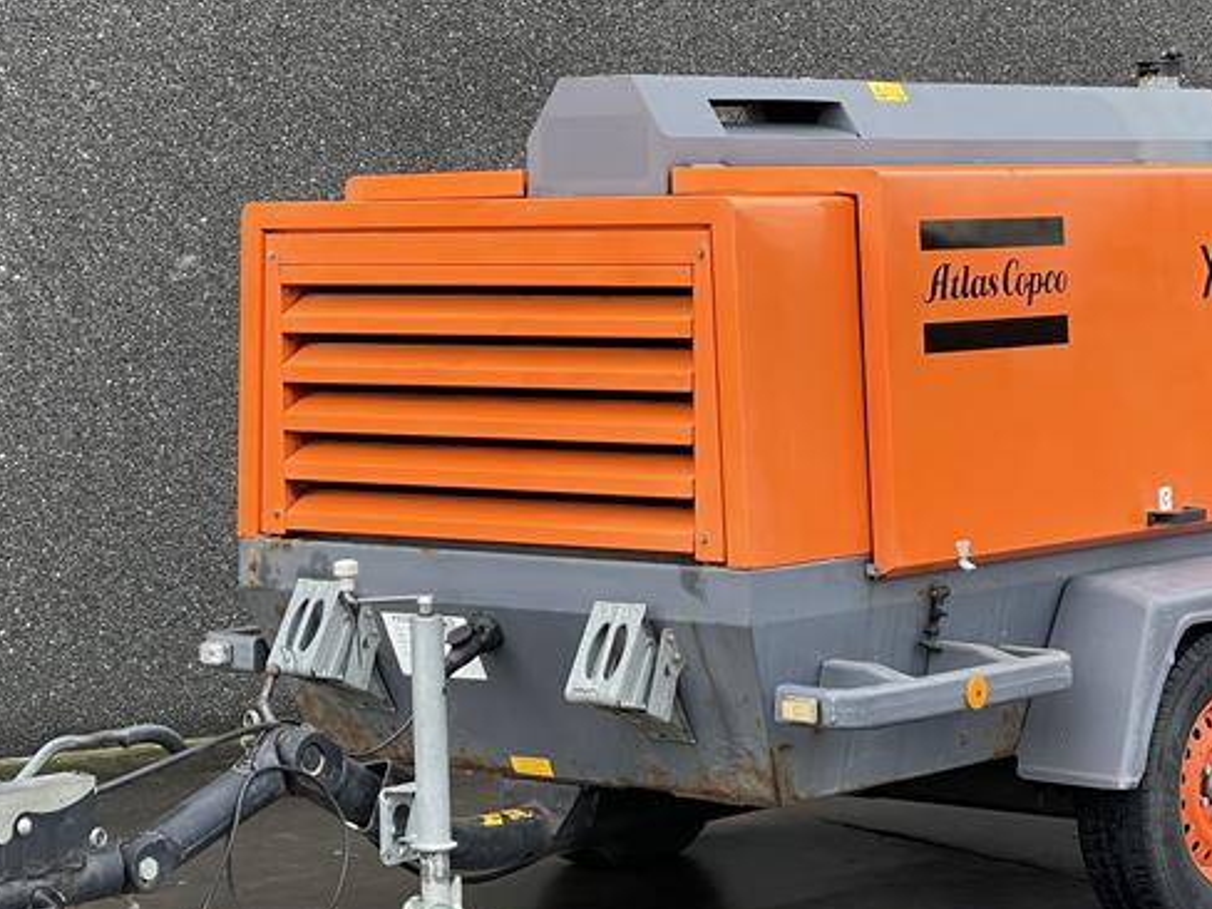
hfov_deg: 18.7
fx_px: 3676
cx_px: 556
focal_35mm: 105
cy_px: 420
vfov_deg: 14.1
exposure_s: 1/99
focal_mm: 7.5
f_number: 2.2
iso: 50
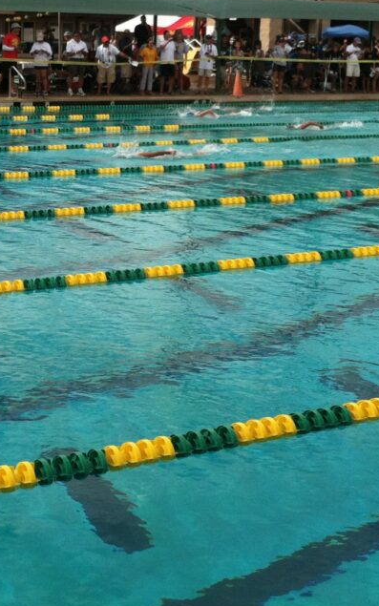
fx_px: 1157
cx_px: 72
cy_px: 183
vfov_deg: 29.1
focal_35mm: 70
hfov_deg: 18.4
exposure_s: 1/1111
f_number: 2.8
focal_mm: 3.85
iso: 80
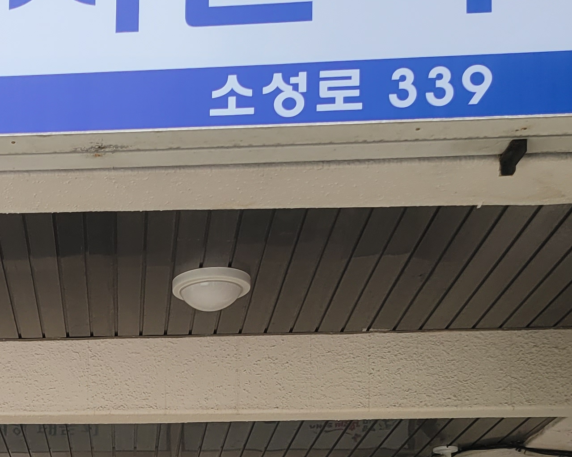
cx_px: -79
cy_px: 562
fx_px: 1354
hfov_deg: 22.3
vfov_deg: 18.1
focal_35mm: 80
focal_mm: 5.4
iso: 40
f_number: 1.8
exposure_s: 1/321
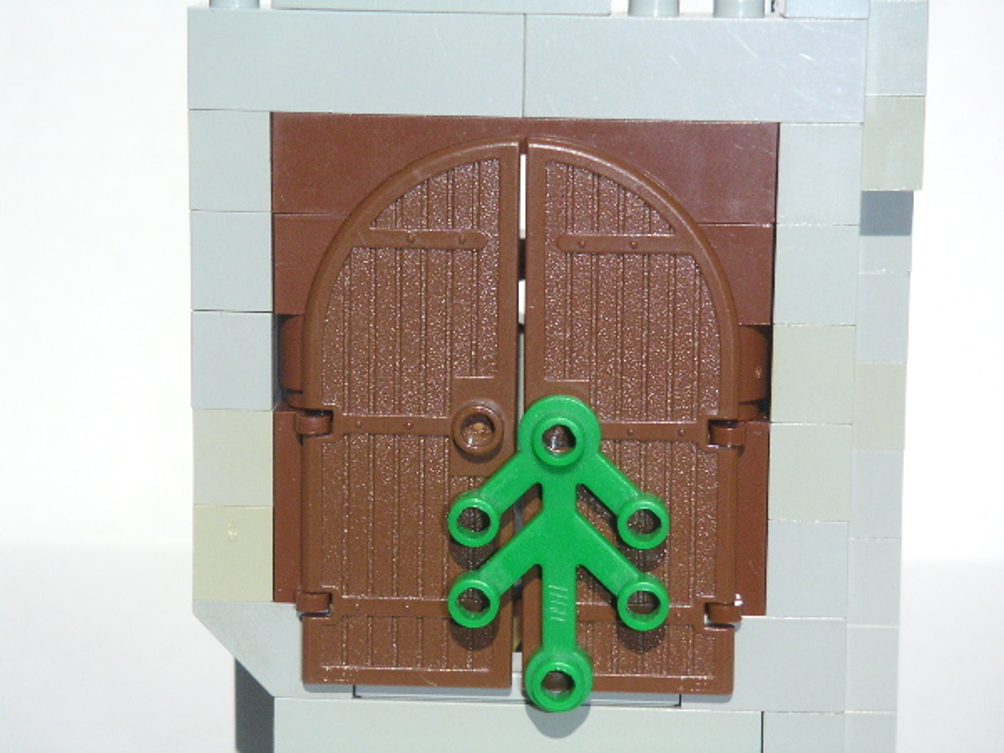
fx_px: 3219
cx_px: 502
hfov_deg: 17.7
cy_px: 376
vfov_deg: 13.3
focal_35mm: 111
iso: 160
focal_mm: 17.1
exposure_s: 1/750
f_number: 8
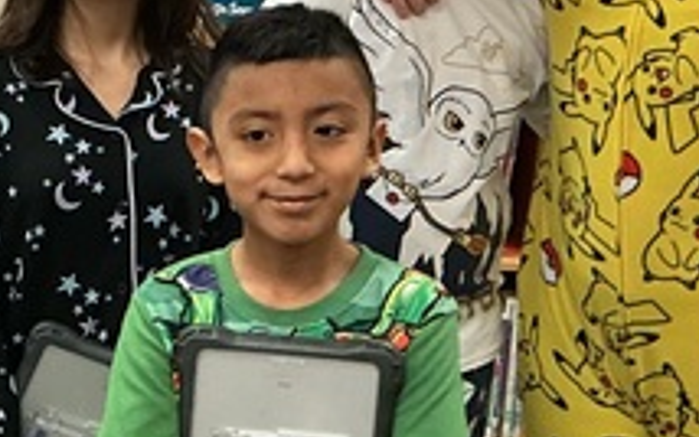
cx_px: -167
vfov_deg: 11.3
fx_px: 2192
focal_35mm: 115
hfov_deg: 17.2
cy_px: 440
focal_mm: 3
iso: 125
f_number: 1.8
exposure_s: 1/60
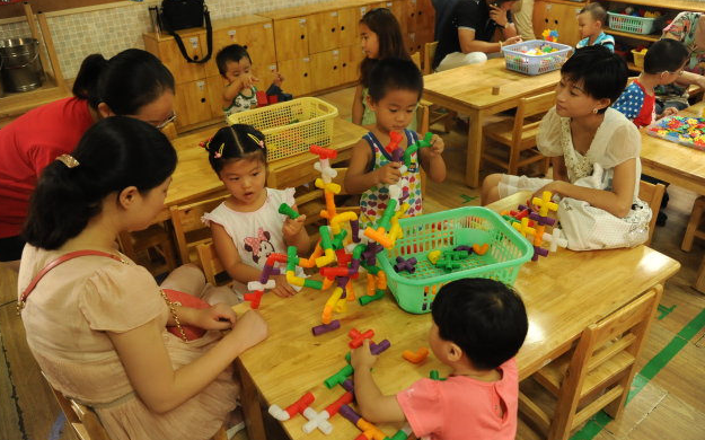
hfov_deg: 68.4
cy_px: 219
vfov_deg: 46.0
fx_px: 519
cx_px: 354
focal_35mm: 27
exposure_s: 1/125
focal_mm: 24
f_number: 4
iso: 3200
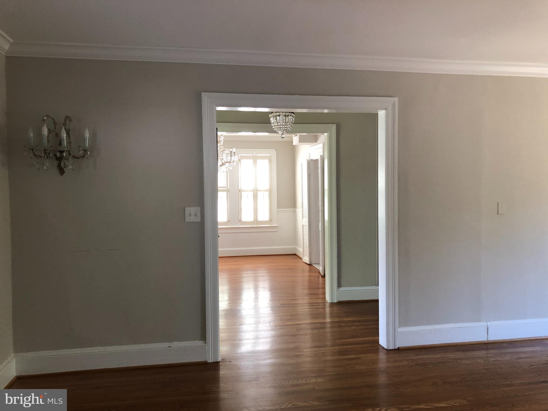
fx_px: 443
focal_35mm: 28
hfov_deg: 63.4
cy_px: 206
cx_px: 274
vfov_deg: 49.7
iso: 40
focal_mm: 3.99
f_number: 1.8
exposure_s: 1/24
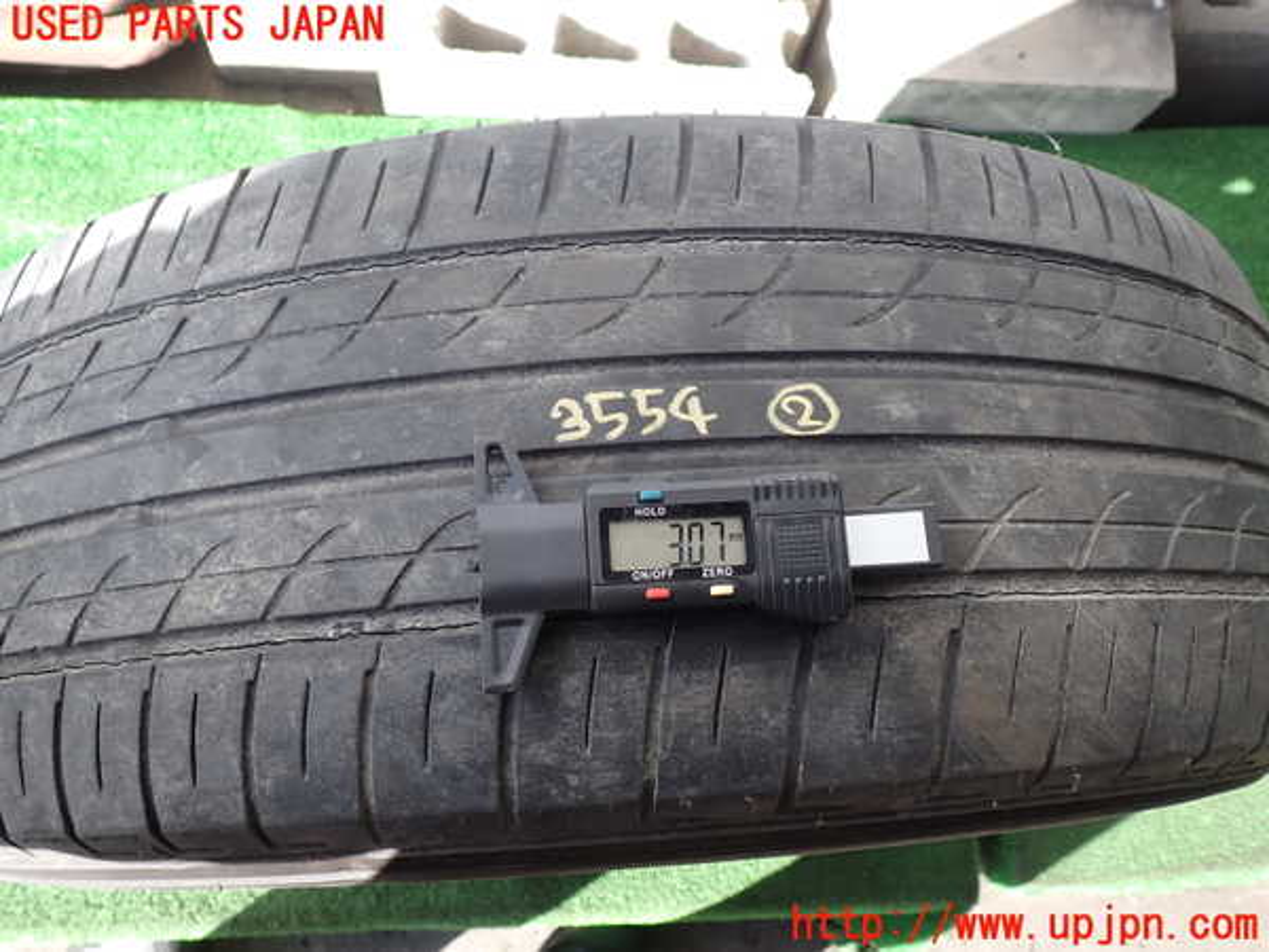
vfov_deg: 49.7
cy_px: 476
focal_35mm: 28
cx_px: 634
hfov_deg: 63.4
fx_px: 1026
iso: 100
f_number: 3.2
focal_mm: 5.05
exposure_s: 1/125
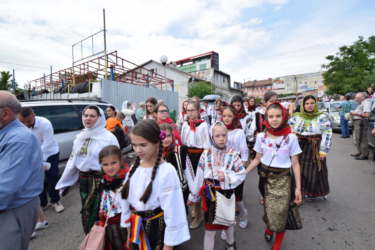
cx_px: 188
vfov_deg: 67.4
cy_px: 125
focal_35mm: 18
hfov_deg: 90.0
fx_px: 187
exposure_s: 1/100
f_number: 8
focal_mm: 12
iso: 100
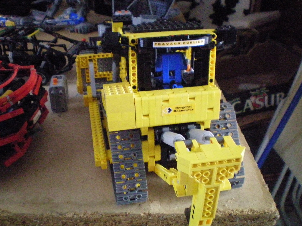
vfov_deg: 36.8
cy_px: 113
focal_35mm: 39
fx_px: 340
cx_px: 148
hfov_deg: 47.9
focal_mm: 6.3
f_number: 3.1
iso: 800
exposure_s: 1/50
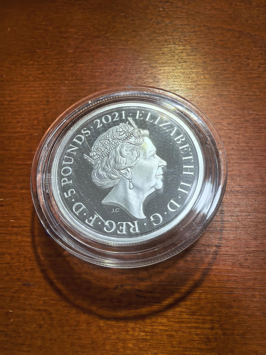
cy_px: 178
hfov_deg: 56.8
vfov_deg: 71.6
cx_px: 133
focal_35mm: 24
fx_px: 246
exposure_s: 1/50
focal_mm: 1.68
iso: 100
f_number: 2.2
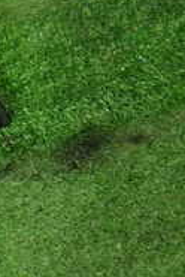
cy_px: 40
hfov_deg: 11.9
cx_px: -203
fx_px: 776
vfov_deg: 19.9
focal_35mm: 101
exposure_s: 1/30
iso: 400
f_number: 2.3
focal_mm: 5.4
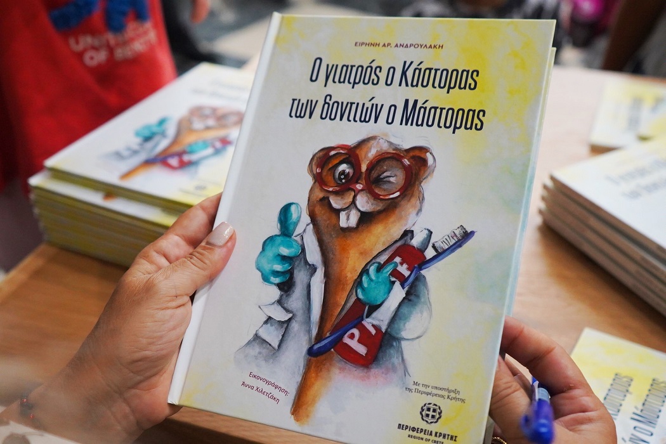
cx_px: 333
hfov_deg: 46.4
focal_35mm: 42
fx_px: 777
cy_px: 222
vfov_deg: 31.9
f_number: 3.5
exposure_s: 1/160
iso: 2500
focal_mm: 28
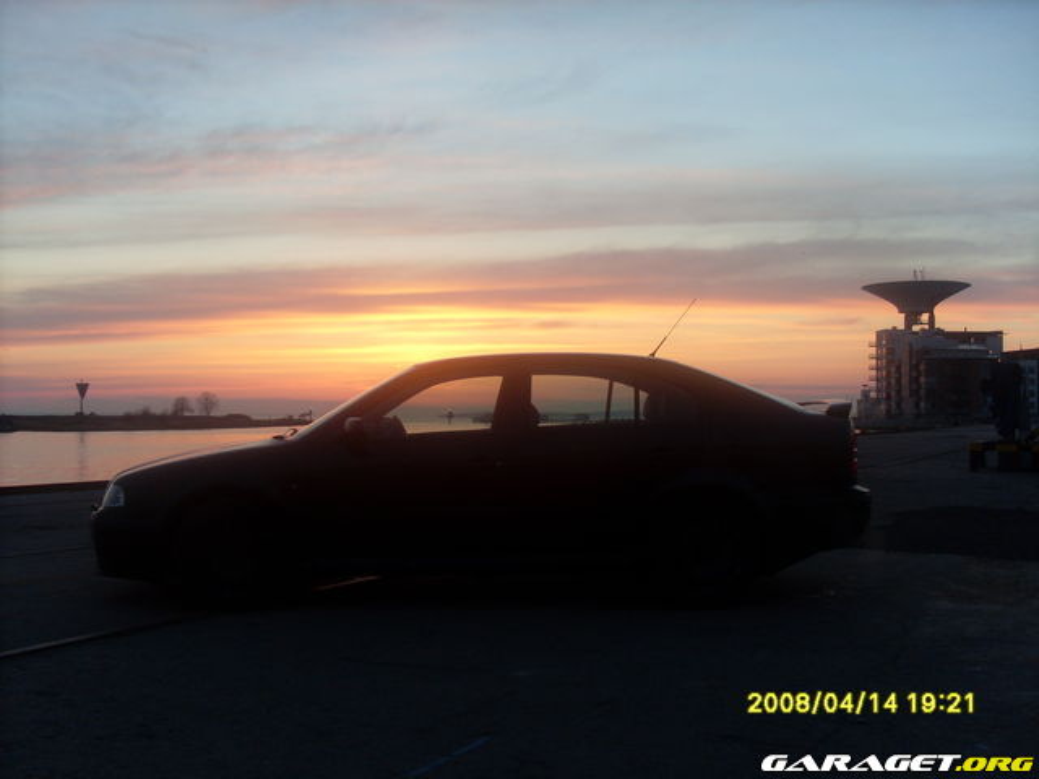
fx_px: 1141
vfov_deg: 37.7
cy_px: 390
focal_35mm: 38
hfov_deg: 49.0
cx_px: 520
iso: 80
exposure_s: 1/125
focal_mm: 6.3
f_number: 3
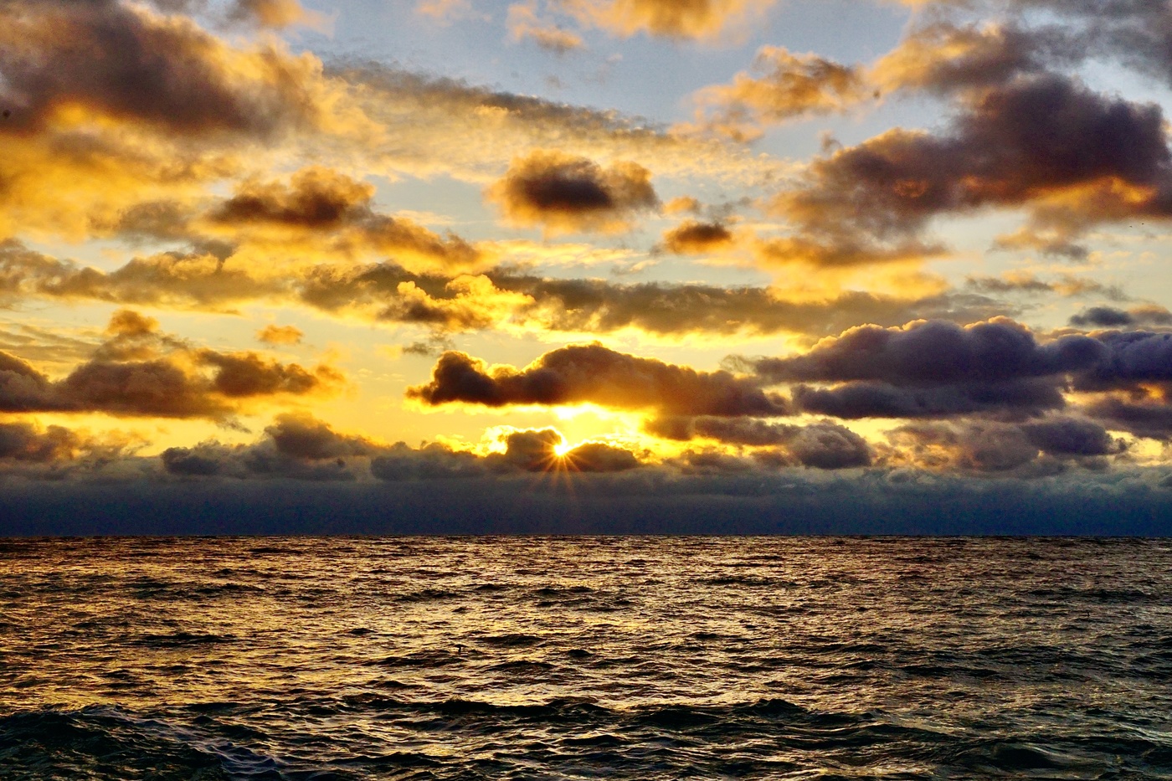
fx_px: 1709
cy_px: 390
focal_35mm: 52
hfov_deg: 37.9
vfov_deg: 25.7
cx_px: 586
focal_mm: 35
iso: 640
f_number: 25
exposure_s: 1/160
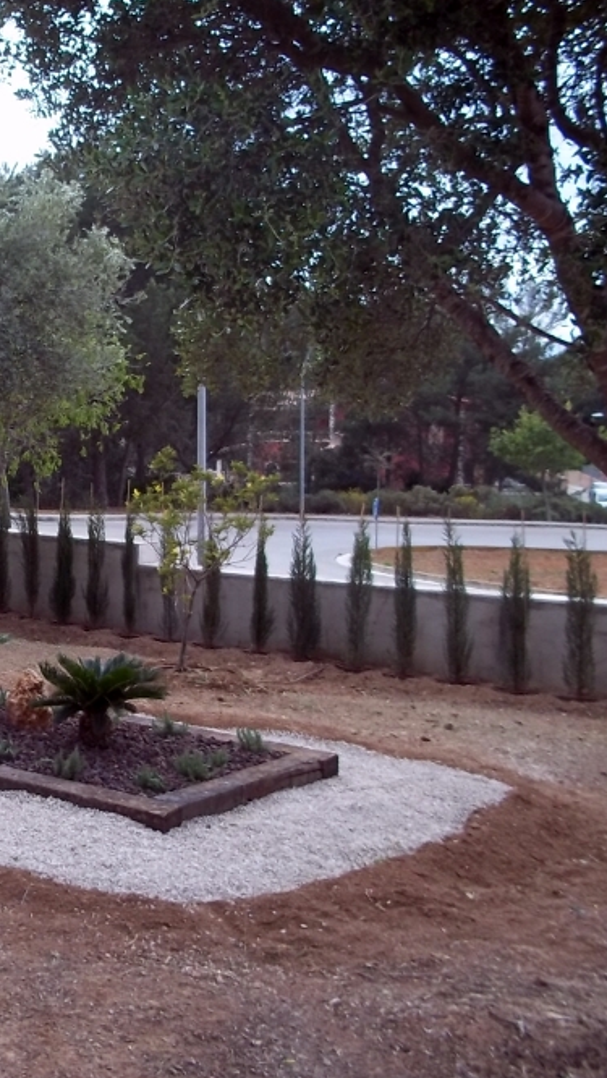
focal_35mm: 53
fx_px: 1515
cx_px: -52
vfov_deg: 39.2
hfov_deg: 21.5
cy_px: 541
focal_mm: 6.5
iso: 80
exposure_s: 1/400
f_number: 3.1
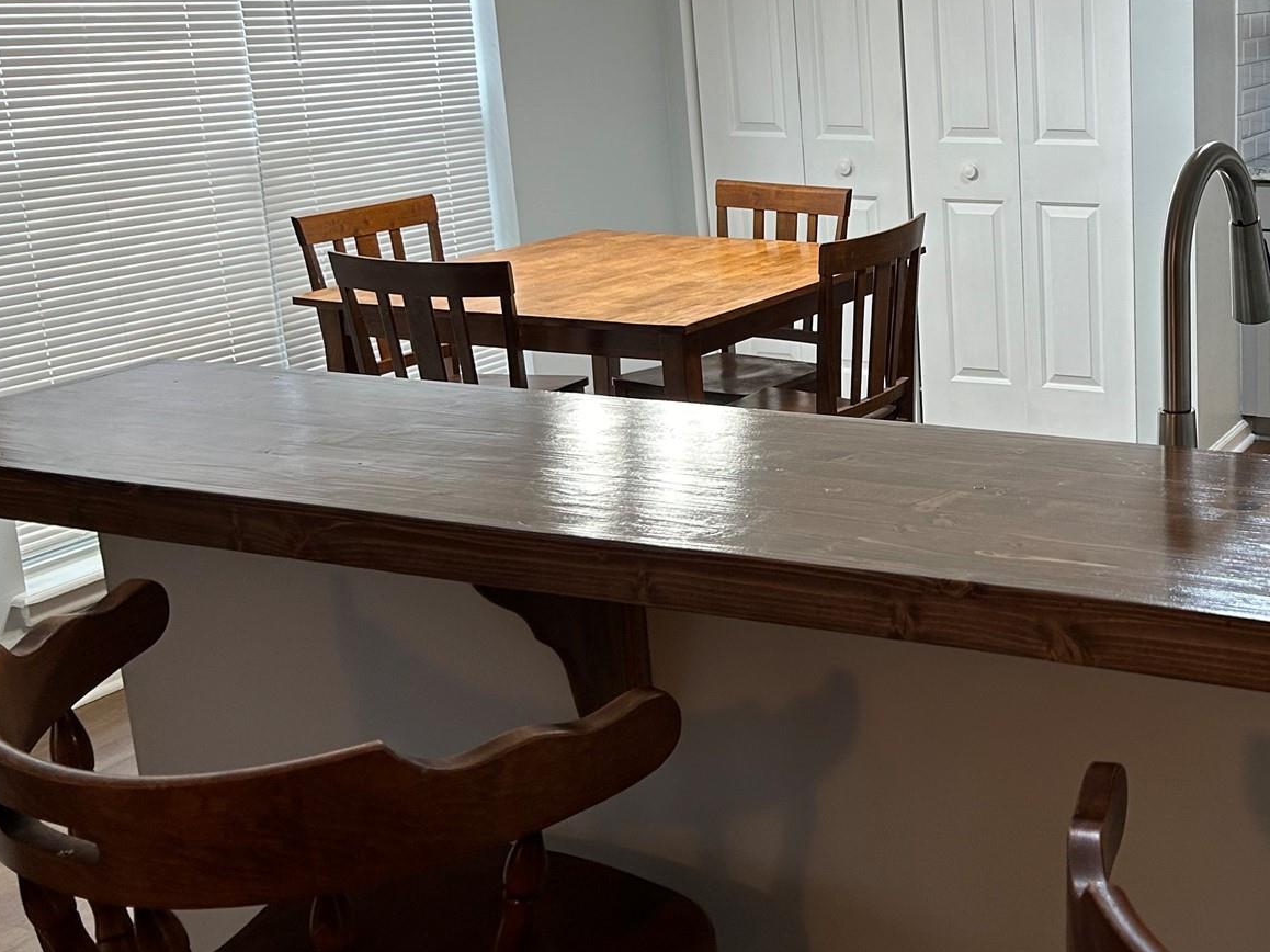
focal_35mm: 46
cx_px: 1112
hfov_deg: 38.7
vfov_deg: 31.3
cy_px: 322
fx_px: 1687
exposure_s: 1/60
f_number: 1.5
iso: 100
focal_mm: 5.7
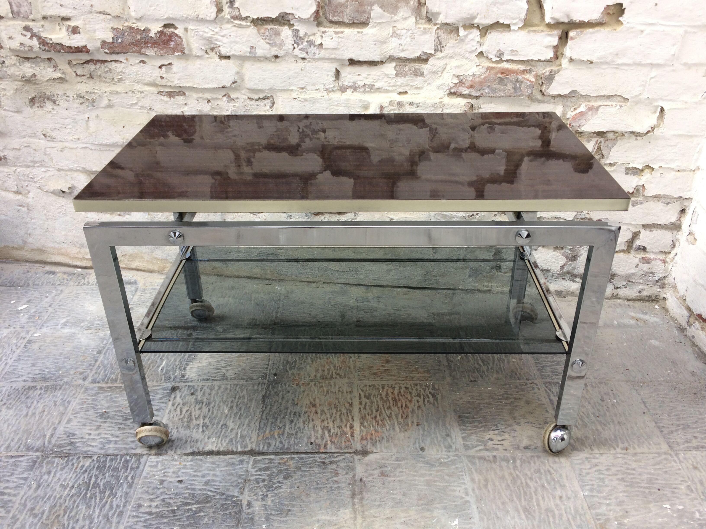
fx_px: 591
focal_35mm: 29
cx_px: 353
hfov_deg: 61.7
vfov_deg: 48.2
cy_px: 264
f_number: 2.2
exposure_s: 1/50
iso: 32
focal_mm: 4.15
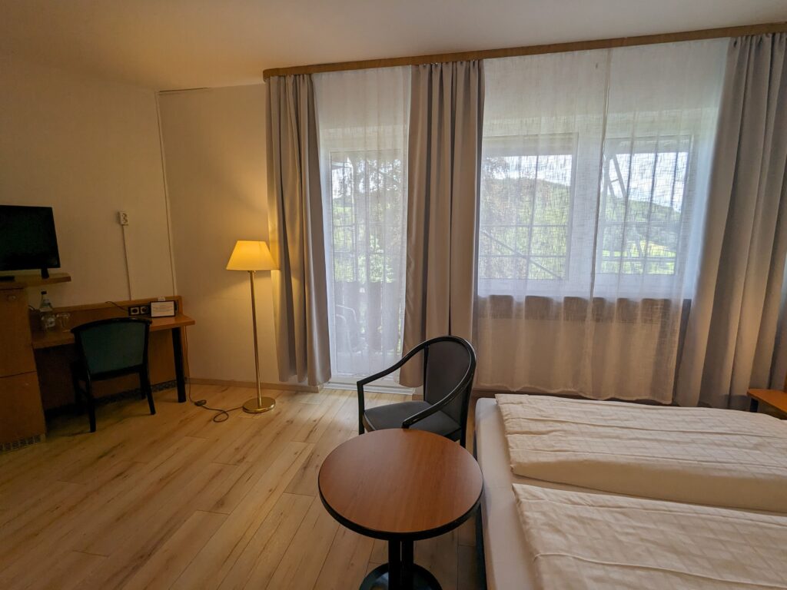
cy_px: 295
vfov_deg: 78.1
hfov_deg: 94.5
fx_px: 364
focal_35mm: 16
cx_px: 394
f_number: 2.2
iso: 50
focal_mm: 2.35
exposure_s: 1/145
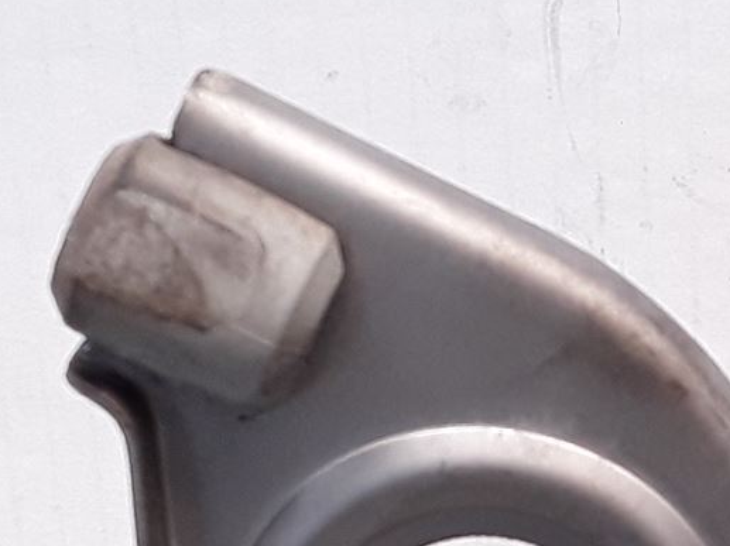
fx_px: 2339
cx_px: 736
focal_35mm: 111
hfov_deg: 17.3
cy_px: 659
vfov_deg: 13.0
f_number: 1.9
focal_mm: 2.91
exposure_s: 1/104
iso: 100
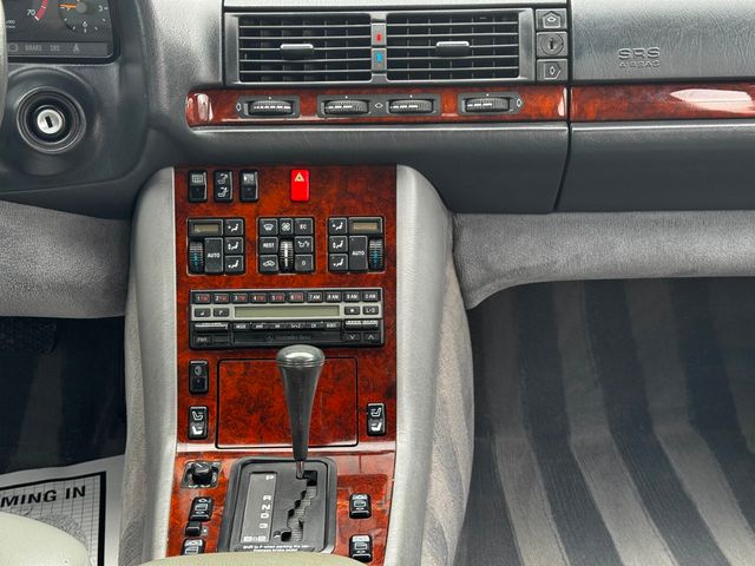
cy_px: 283
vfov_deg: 30.3
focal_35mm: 48
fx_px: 1047
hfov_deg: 39.7
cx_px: 378
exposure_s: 1/116
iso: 100
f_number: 1.78
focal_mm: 6.76
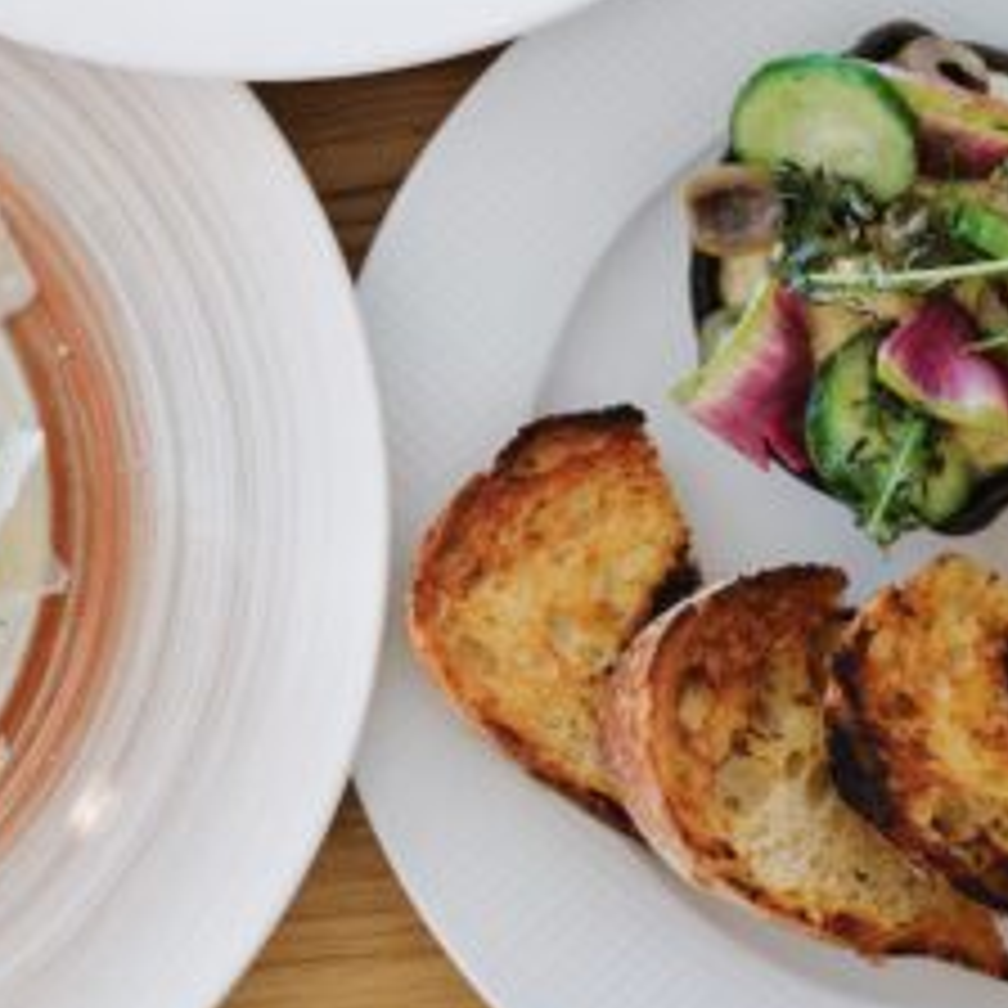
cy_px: 110
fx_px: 3855
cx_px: 513
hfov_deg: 14.9
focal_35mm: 117
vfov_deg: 14.7
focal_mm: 46
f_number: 2.8
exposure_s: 1/100
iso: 250
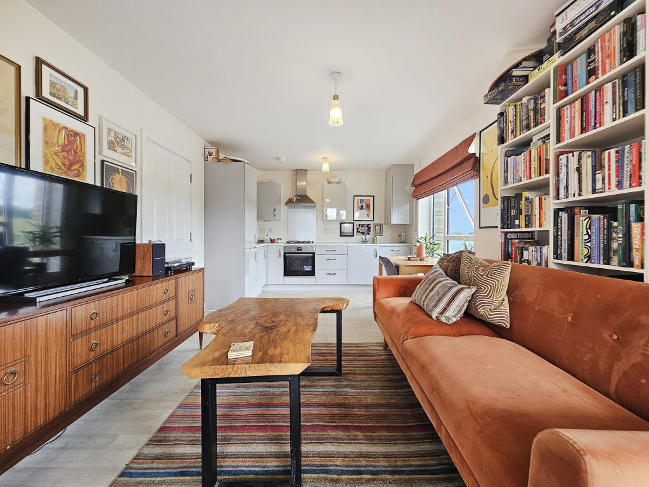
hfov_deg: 106.2
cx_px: 324
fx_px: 244
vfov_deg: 89.9
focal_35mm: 13
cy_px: 244
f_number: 2.2
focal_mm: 2.2
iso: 64
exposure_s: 1/50
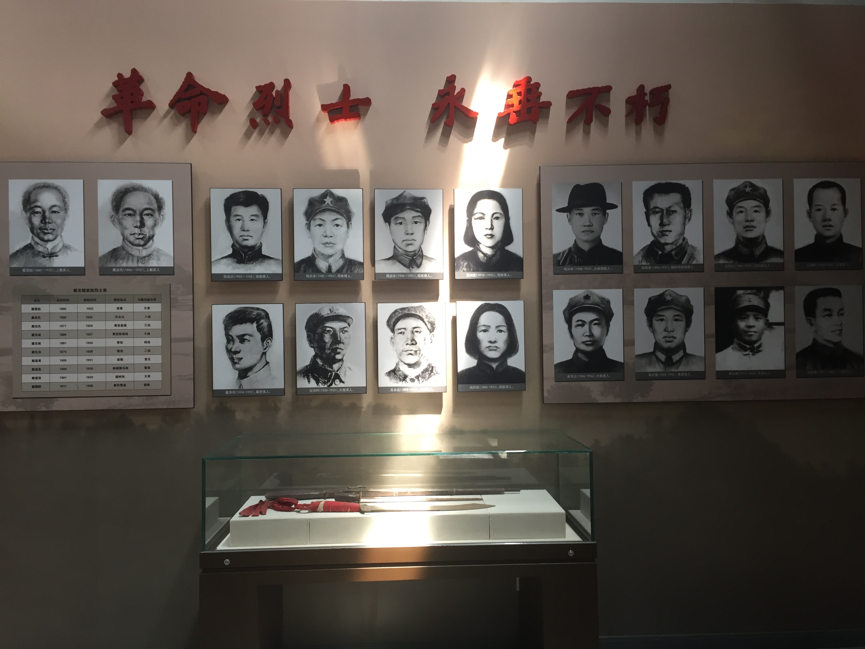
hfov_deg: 61.7
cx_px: 432
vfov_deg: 48.2
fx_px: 725
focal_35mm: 29
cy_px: 324
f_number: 2.2
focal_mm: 4.15
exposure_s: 1/33
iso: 80
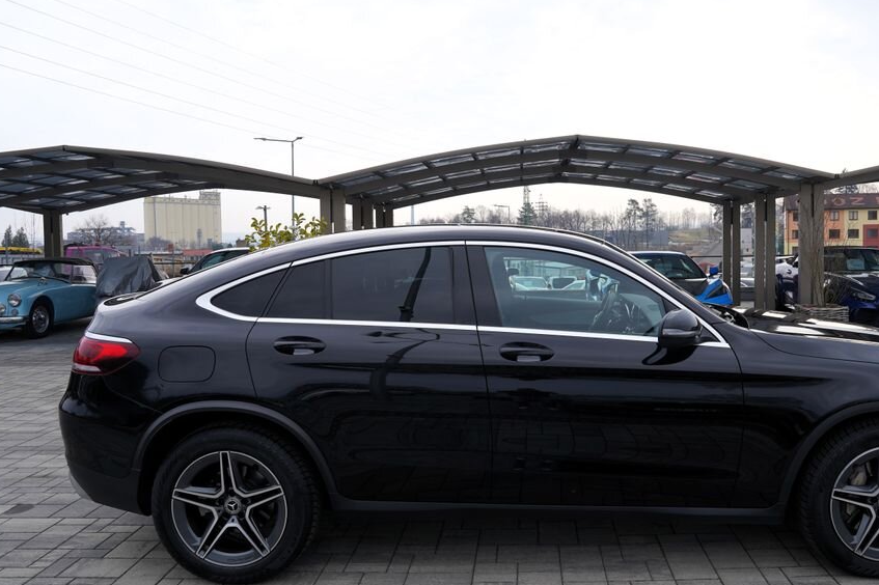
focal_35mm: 29
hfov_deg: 63.2
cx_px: 519
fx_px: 708
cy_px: 282
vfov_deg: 44.9
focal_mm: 24
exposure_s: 1/250
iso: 100
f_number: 8
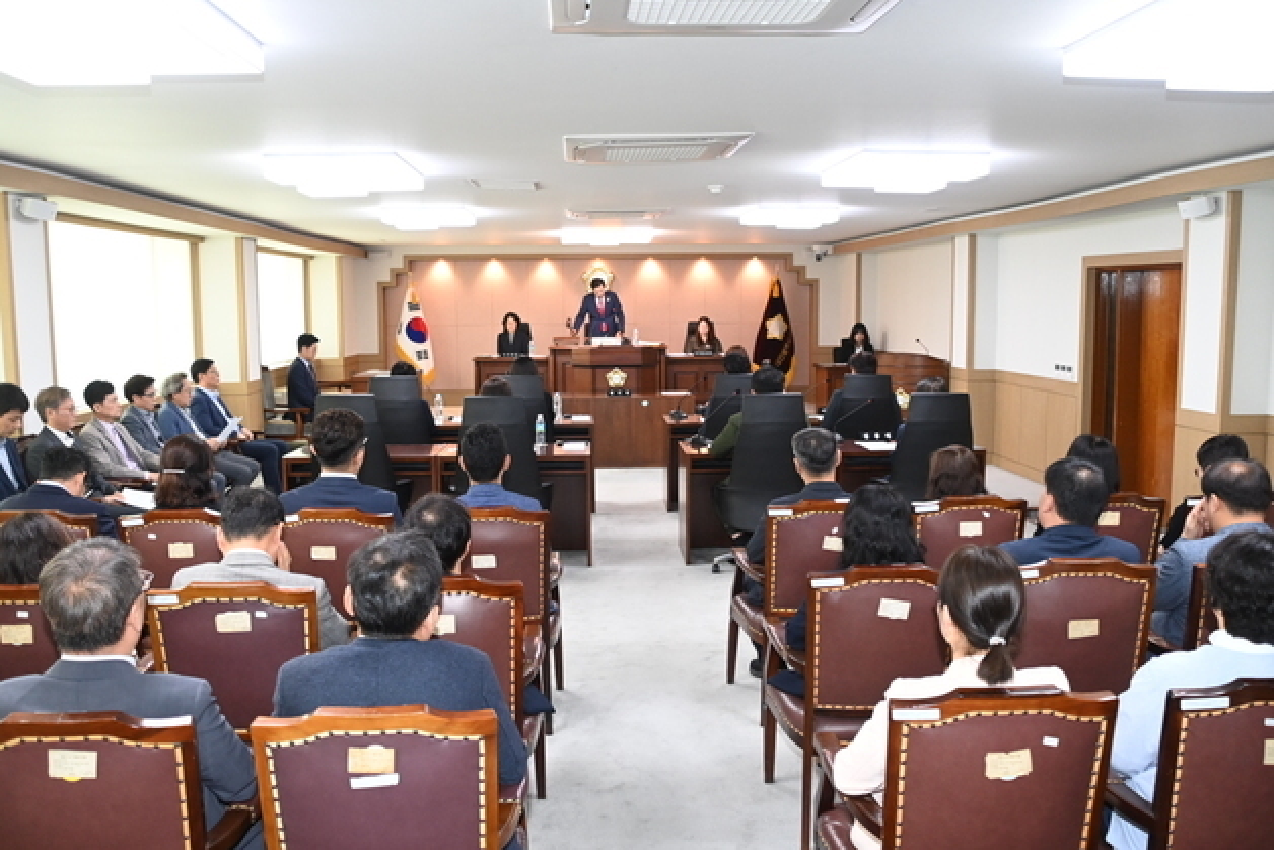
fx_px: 1097
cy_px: 425
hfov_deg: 60.3
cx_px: 637
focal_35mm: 31
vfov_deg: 42.3
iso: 2000
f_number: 3.5
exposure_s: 1/250
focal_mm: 21
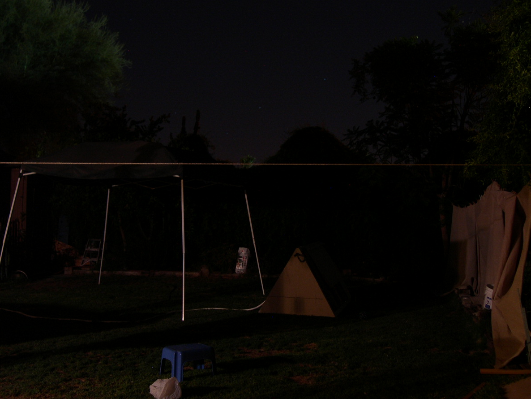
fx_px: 629
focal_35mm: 41
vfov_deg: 35.1
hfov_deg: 45.8
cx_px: 263
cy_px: 190
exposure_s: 8
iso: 100
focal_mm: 8
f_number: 2.8
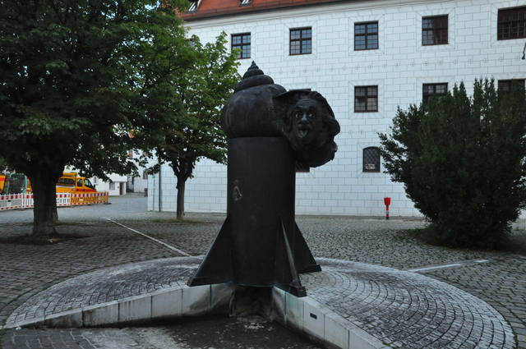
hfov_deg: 73.8
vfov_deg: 53.0
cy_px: 174
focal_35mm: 24
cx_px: 263
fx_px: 350
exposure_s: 1/125
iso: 3200
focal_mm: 16
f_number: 5.6
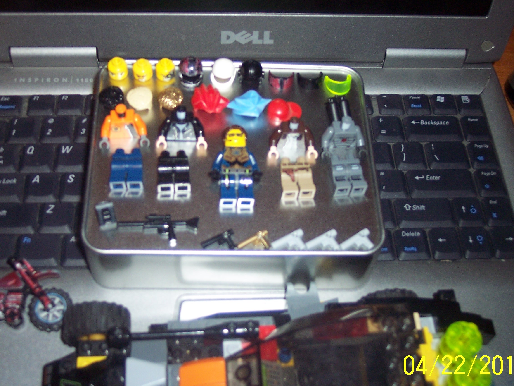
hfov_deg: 38.9
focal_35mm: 49
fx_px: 728
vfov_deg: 29.7
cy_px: 184
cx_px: 241
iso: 140
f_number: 2.8
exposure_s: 1/60
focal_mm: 8
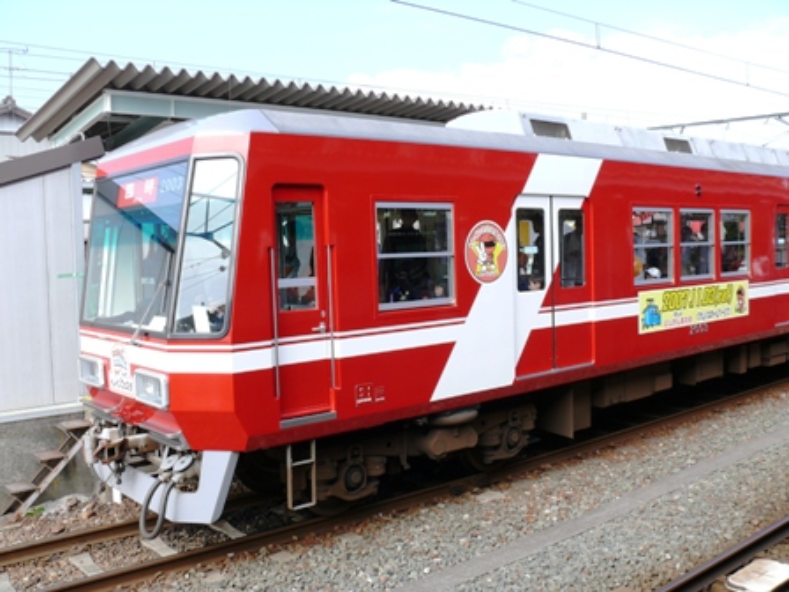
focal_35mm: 35
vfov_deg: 40.7
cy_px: 296
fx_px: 798
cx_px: 394
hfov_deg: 52.6
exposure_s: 1/200
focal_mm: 7.4
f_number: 4.5
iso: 100
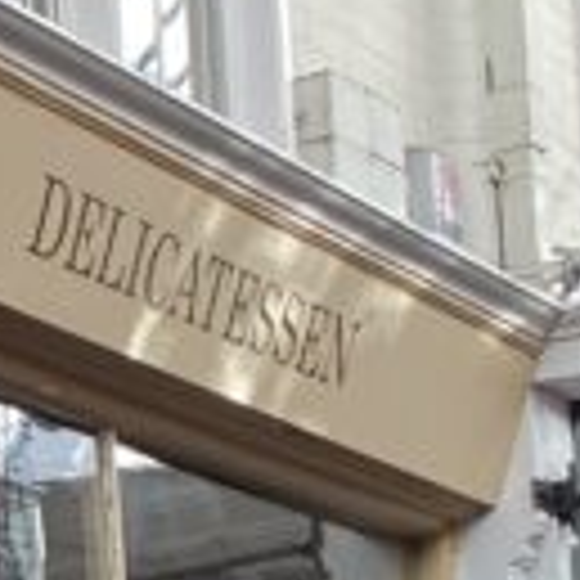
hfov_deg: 7.9
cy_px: 1088
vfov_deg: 9.1
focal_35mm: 183
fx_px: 3469
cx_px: -1326
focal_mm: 4.25
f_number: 1.8
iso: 40
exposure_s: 1/122
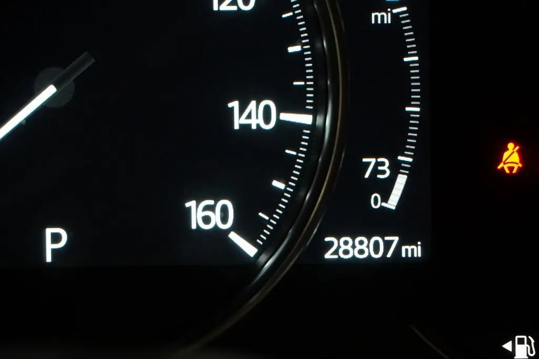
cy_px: 180
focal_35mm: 189
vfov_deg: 7.3
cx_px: 270
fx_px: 2830
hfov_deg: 10.9
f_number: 5.6
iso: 6400
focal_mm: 126
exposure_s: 1/100
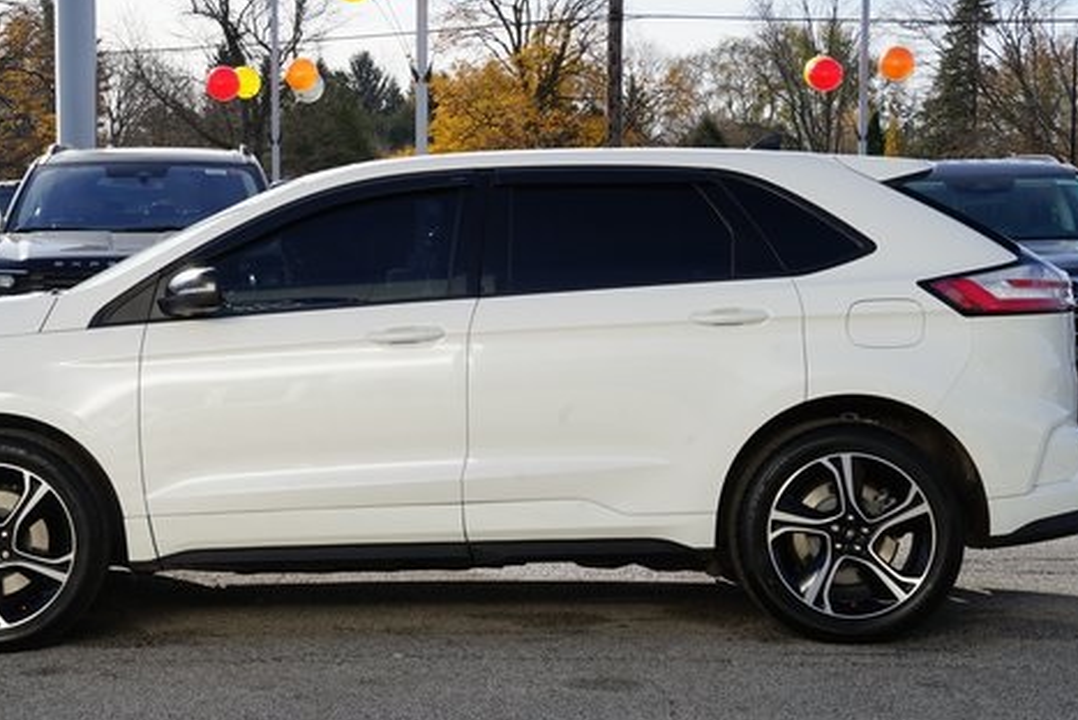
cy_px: 329
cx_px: 411
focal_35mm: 74
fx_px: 2217
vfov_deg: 18.4
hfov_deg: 27.2
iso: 100
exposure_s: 1/100
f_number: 14
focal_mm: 54
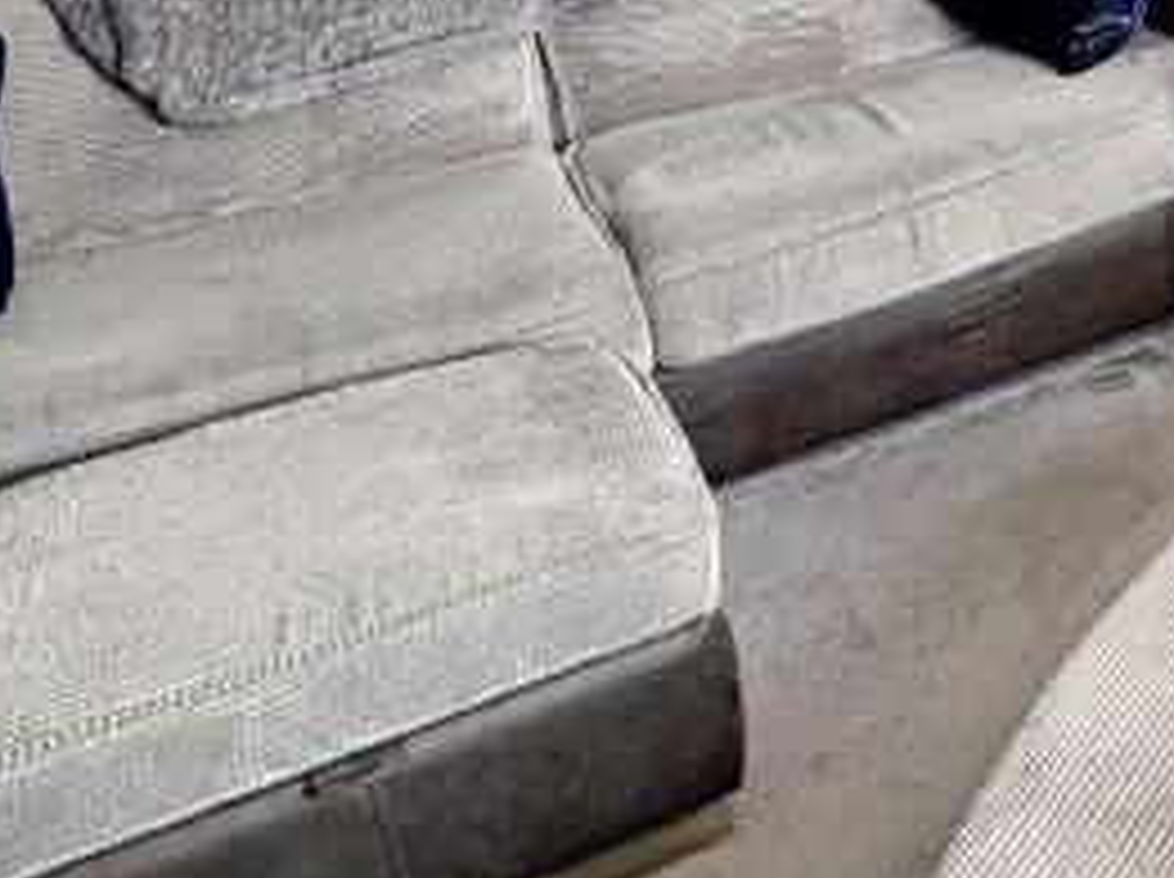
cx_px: 1813
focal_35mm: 55
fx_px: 1863
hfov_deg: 25.3
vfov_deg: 23.8
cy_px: -221
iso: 160
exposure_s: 1/99
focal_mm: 2.22
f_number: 2.2
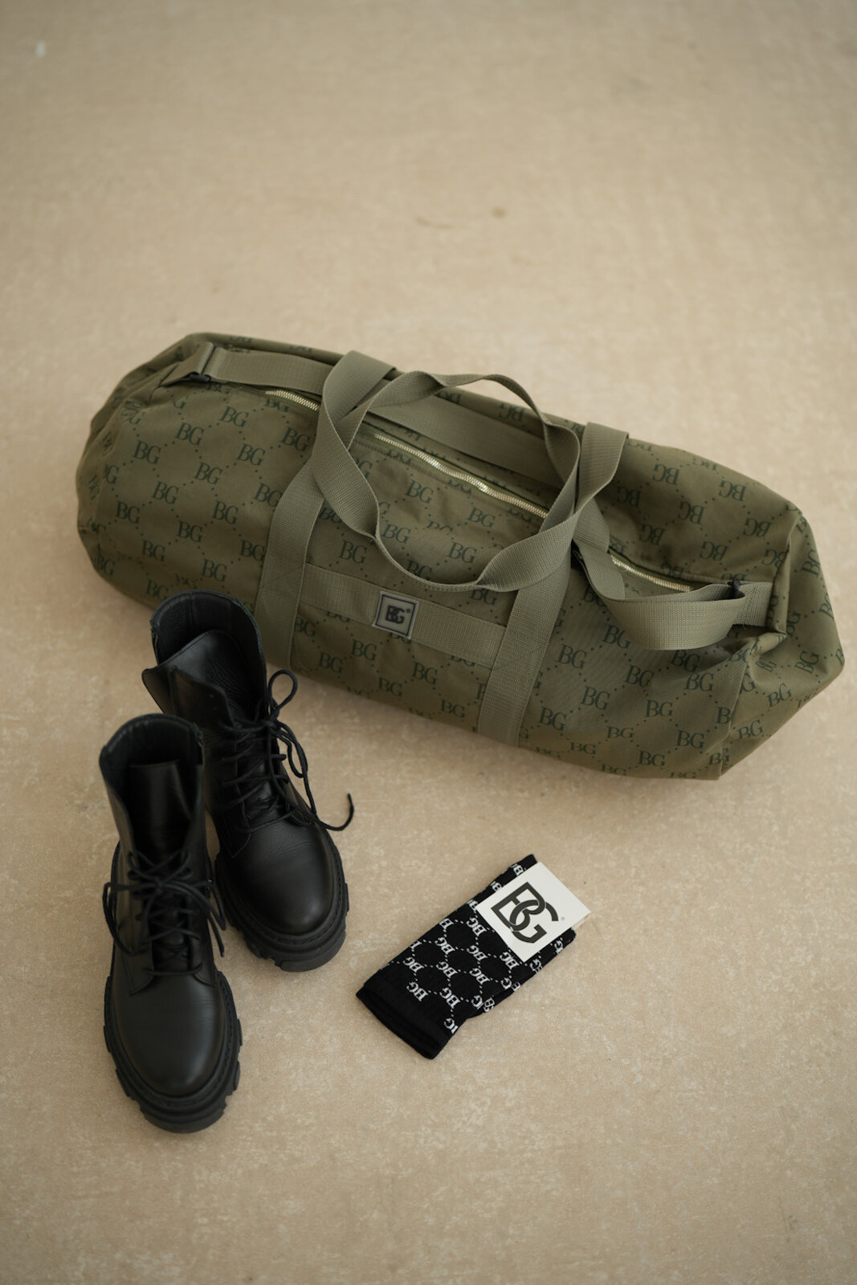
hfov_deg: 27.0
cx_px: 428
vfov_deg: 39.6
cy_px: 642
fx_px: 1785
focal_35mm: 50
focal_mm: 50
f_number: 1.4
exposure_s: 1/500
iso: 100
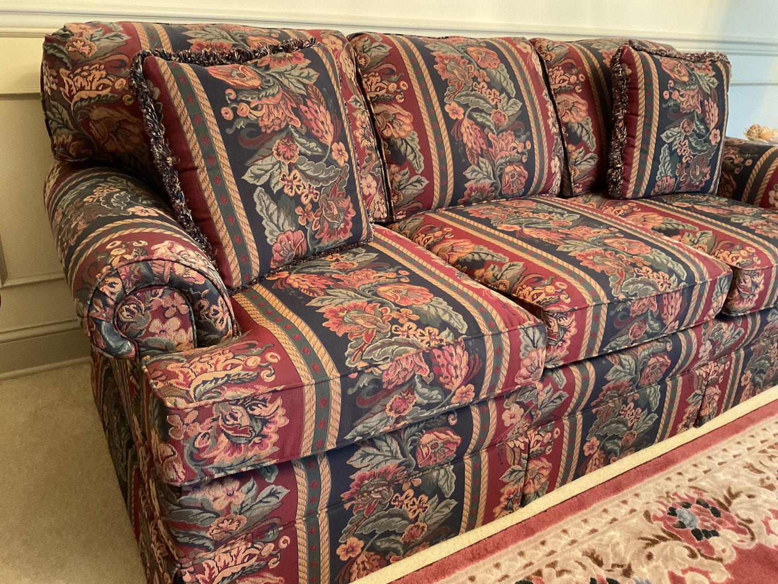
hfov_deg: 61.7
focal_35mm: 29
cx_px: 389
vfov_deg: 48.2
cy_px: 292
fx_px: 652
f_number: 1.8
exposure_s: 1/30
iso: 400
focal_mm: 3
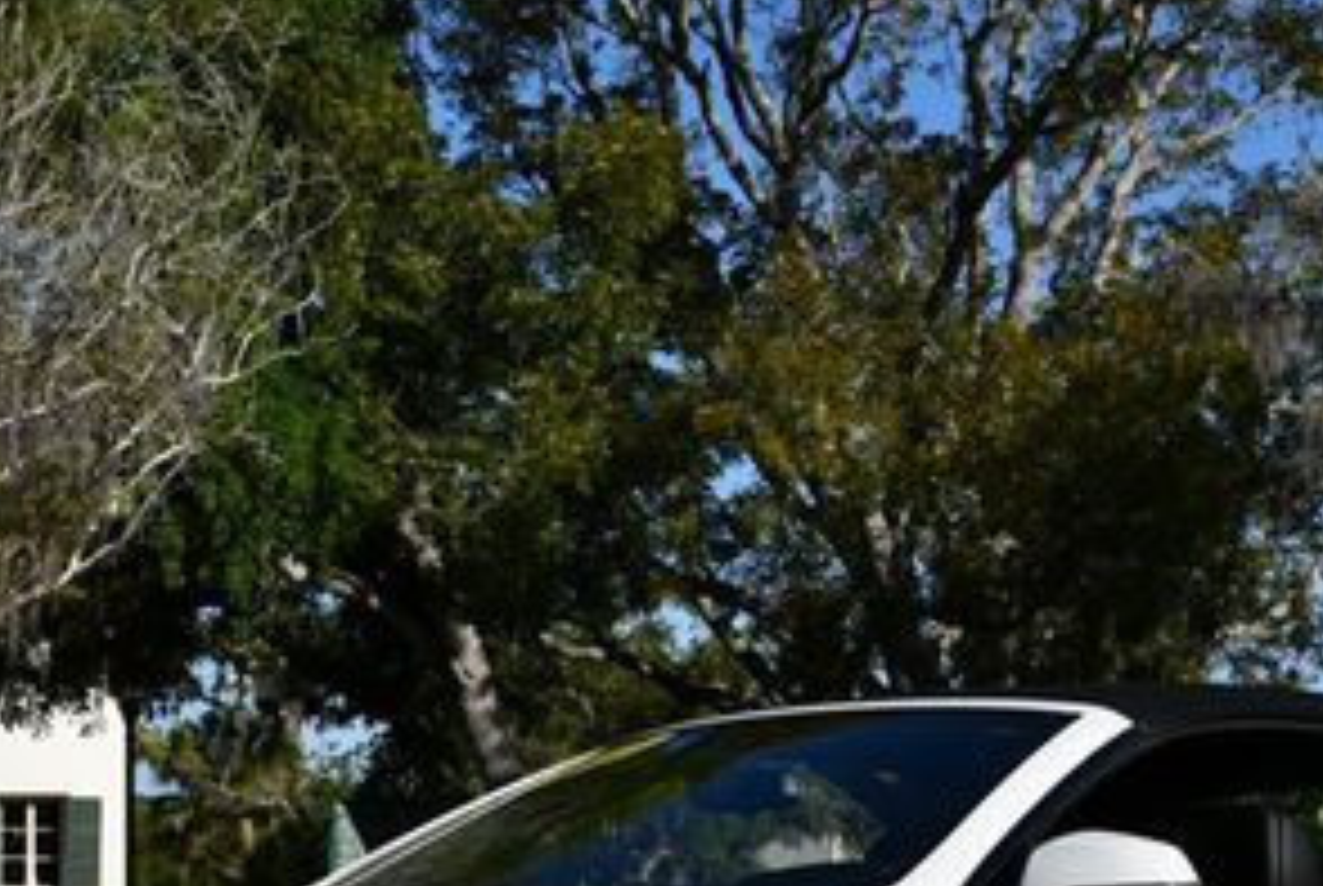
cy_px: 882
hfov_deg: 23.3
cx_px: 684
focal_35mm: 87
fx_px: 3202
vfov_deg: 15.5
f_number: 10
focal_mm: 20
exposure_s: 1/400
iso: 100
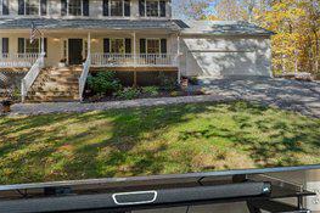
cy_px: 70
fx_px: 1039
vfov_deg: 11.7
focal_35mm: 117
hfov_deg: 15.7
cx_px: 516
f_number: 8
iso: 640
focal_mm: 10
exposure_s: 1/1.67
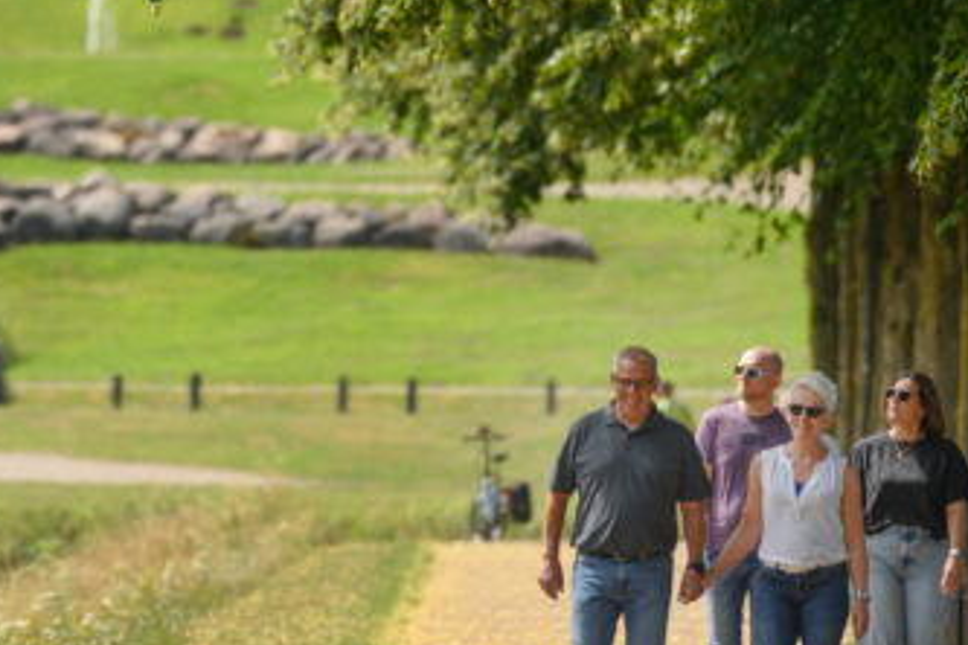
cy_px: 154
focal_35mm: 902
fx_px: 24252
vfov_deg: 1.5
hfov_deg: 2.3
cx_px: 140
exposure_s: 1/100
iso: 31
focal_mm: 400
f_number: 5.6
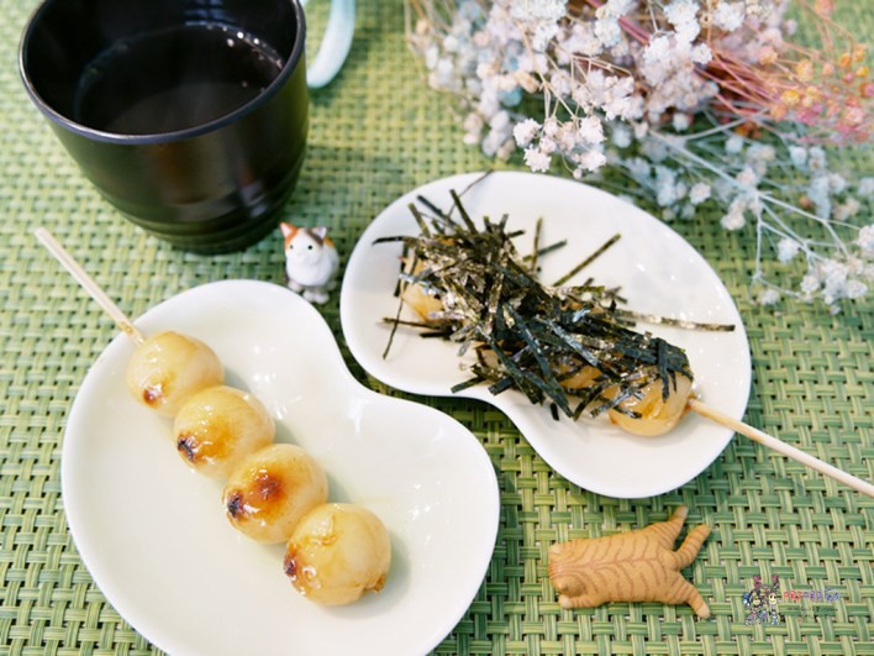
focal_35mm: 34
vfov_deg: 41.8
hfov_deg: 54.0
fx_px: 858
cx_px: 437
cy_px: 328
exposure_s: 1/20
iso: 200
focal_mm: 17
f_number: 3.7
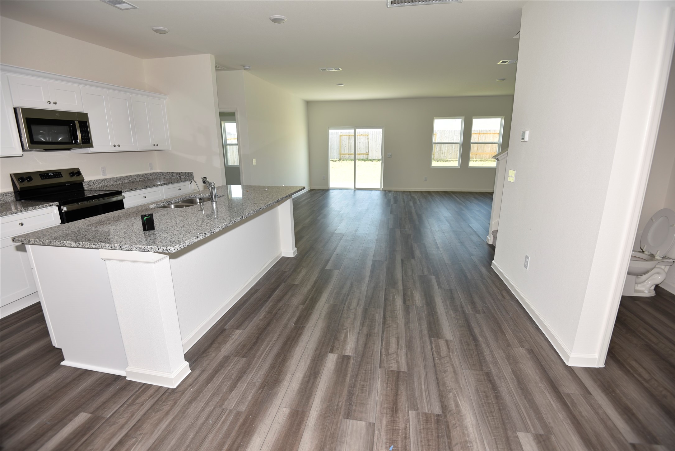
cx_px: 338
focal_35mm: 16
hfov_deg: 96.7
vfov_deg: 73.8
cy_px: 226
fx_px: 300
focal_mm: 16
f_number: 4
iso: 100
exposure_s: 1/60
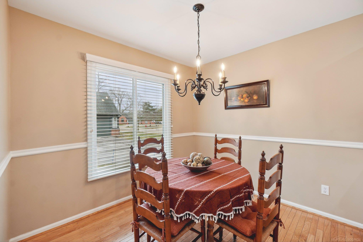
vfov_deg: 77.3
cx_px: 182
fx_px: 151
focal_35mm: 15
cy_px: 121
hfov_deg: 100.4
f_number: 8
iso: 400
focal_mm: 10
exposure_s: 1/30
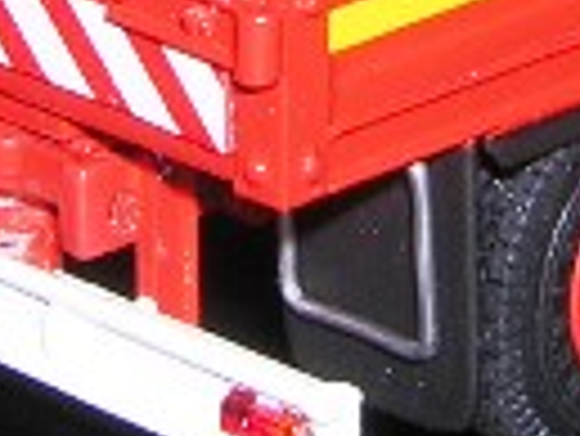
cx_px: 418
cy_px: -252
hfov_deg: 7.4
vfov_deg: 5.5
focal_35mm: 267
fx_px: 4478
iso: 100
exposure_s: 1/60.1
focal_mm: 7.1
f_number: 6.4
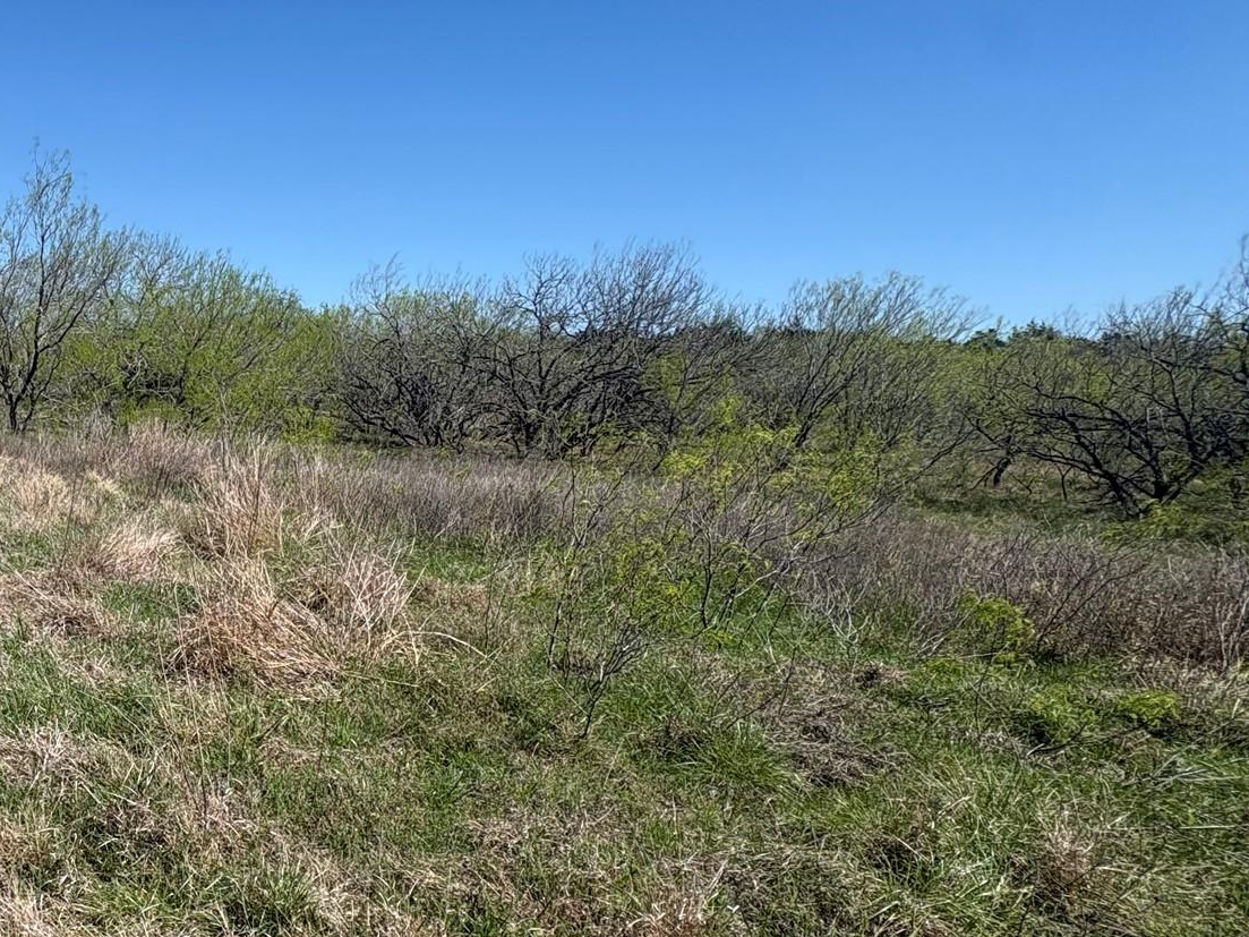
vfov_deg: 51.7
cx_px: 121
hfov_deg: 57.6
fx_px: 938
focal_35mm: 26
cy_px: 653
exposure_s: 1/1880
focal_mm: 2.22
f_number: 2.2
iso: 50
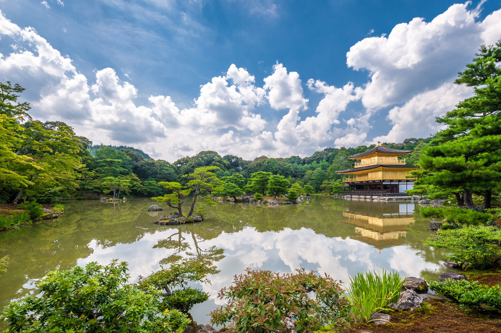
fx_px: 195
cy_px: 166
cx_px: 250
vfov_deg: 81.1
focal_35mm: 14
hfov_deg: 104.3
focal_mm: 14
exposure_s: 1/1000
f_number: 6.3
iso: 200
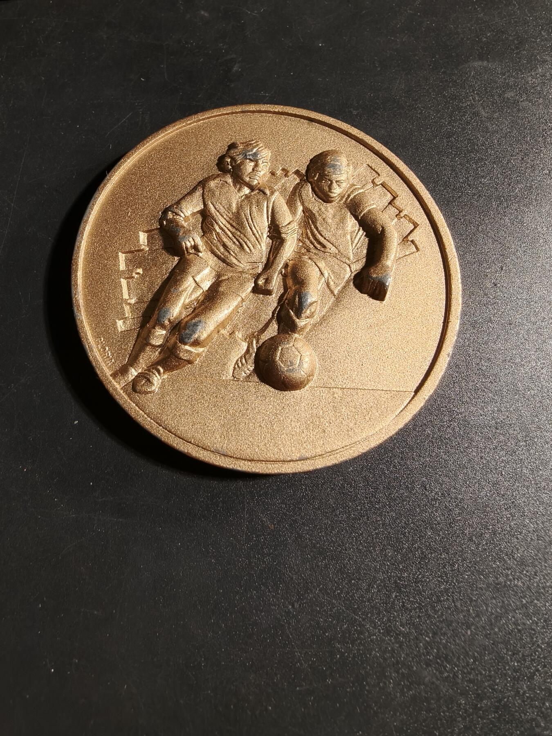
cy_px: 368
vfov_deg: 73.9
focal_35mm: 23
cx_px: 276
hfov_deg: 58.9
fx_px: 489
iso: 100
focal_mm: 2.32
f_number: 2
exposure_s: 1/100
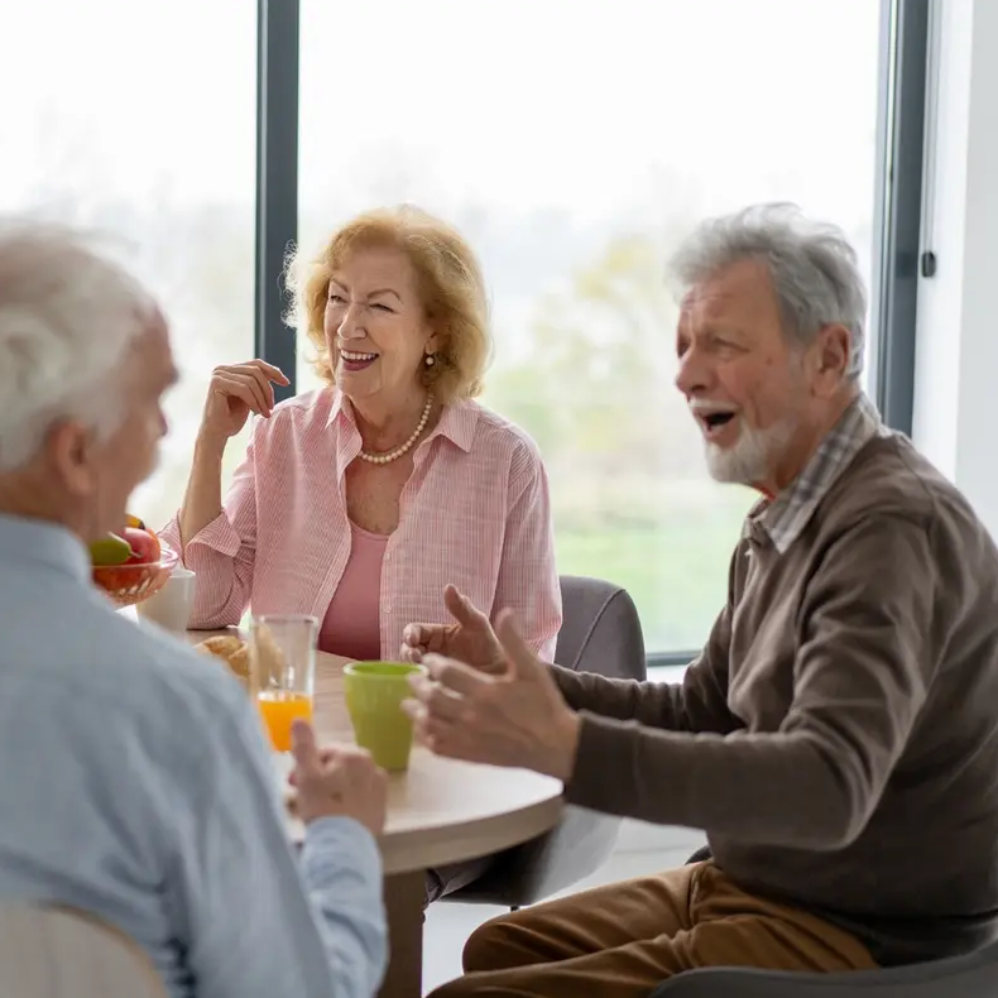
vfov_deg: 24.3
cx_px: 248
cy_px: 498
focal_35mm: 71
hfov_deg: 24.1
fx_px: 2316
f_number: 2.2
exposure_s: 1/400
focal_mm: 55
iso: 160
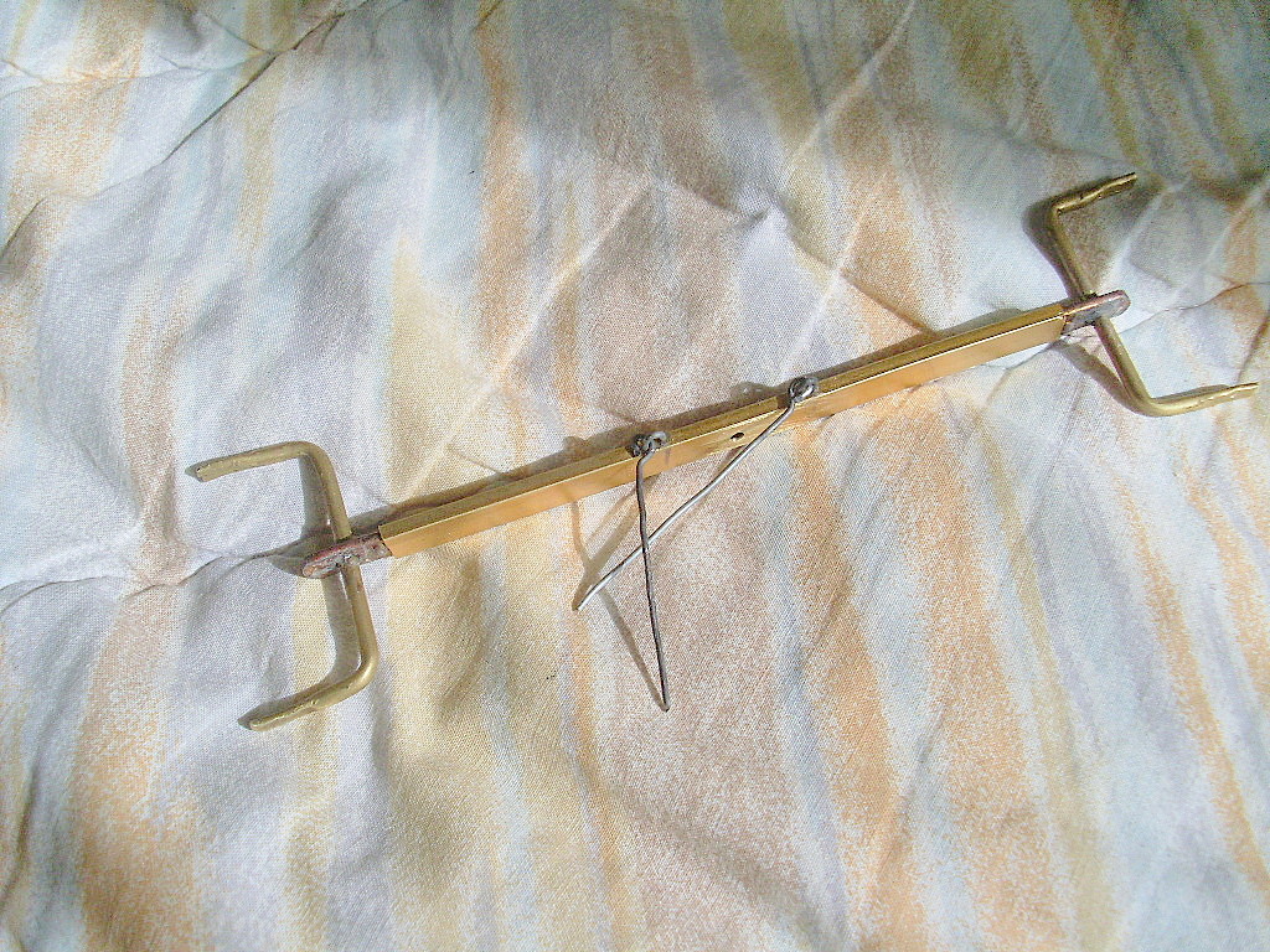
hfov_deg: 49.0
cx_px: 635
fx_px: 1394
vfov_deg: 37.7
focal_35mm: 38
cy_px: 476
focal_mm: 6.3
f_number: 7.7
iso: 80
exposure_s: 1/125
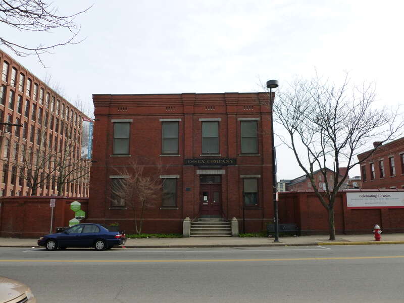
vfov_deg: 49.7
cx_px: 202
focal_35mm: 28
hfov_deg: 63.4
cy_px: 152
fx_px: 327
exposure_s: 1/500
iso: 160
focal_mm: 5
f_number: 3.3
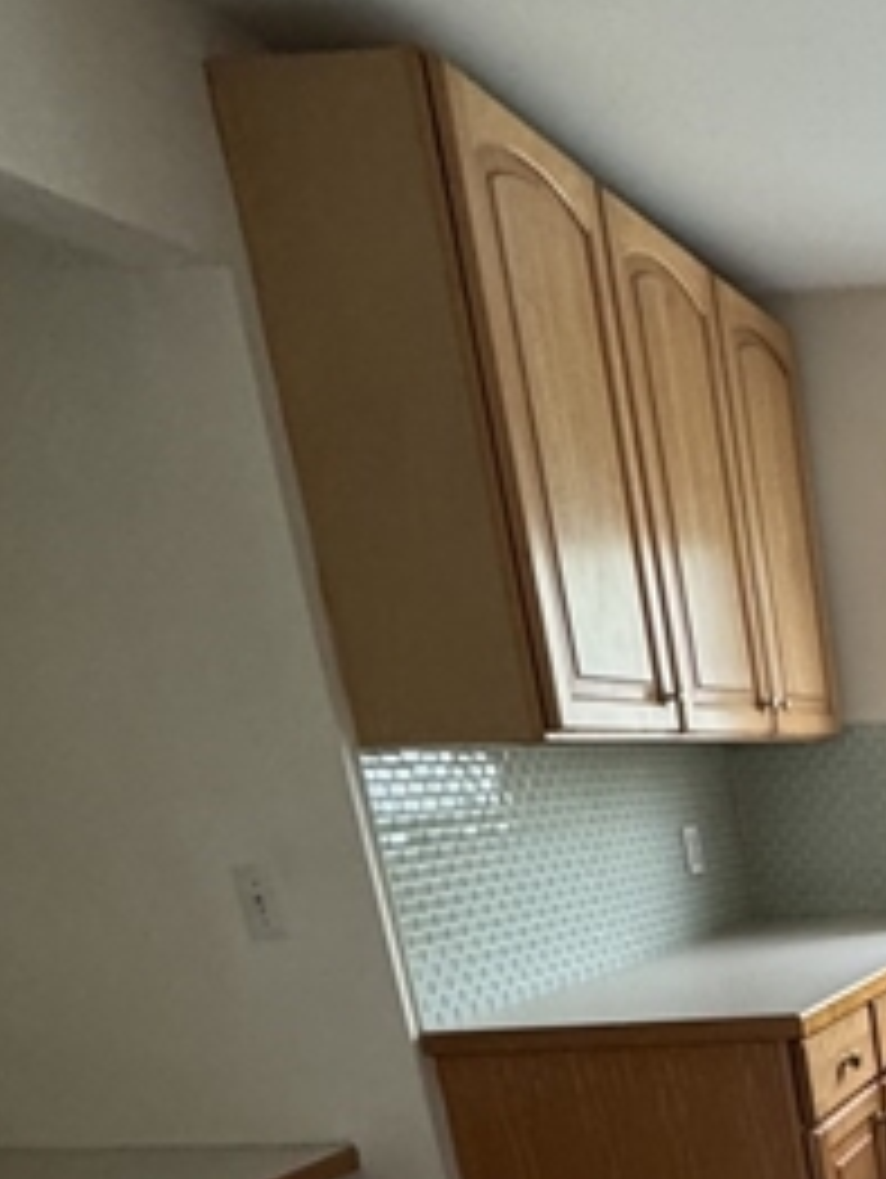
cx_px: 1273
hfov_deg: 26.9
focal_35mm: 41
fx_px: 1397
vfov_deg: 40.2
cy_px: 1174
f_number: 2.2
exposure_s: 1/60
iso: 250
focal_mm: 2.22
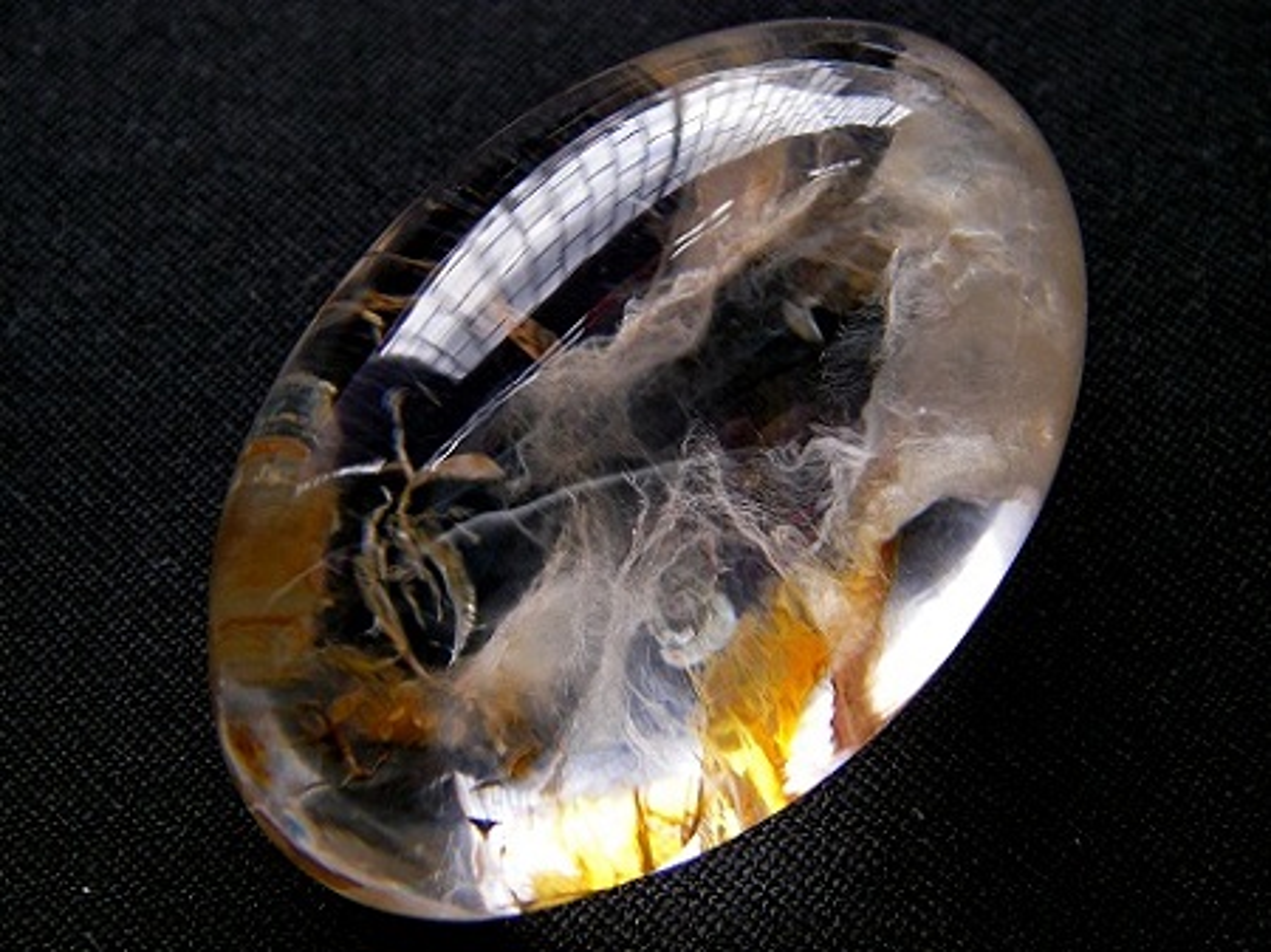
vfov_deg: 29.6
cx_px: 636
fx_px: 1798
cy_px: 476
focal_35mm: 49
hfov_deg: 38.9
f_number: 3.5
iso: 78
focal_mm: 8.1
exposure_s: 1/62.5
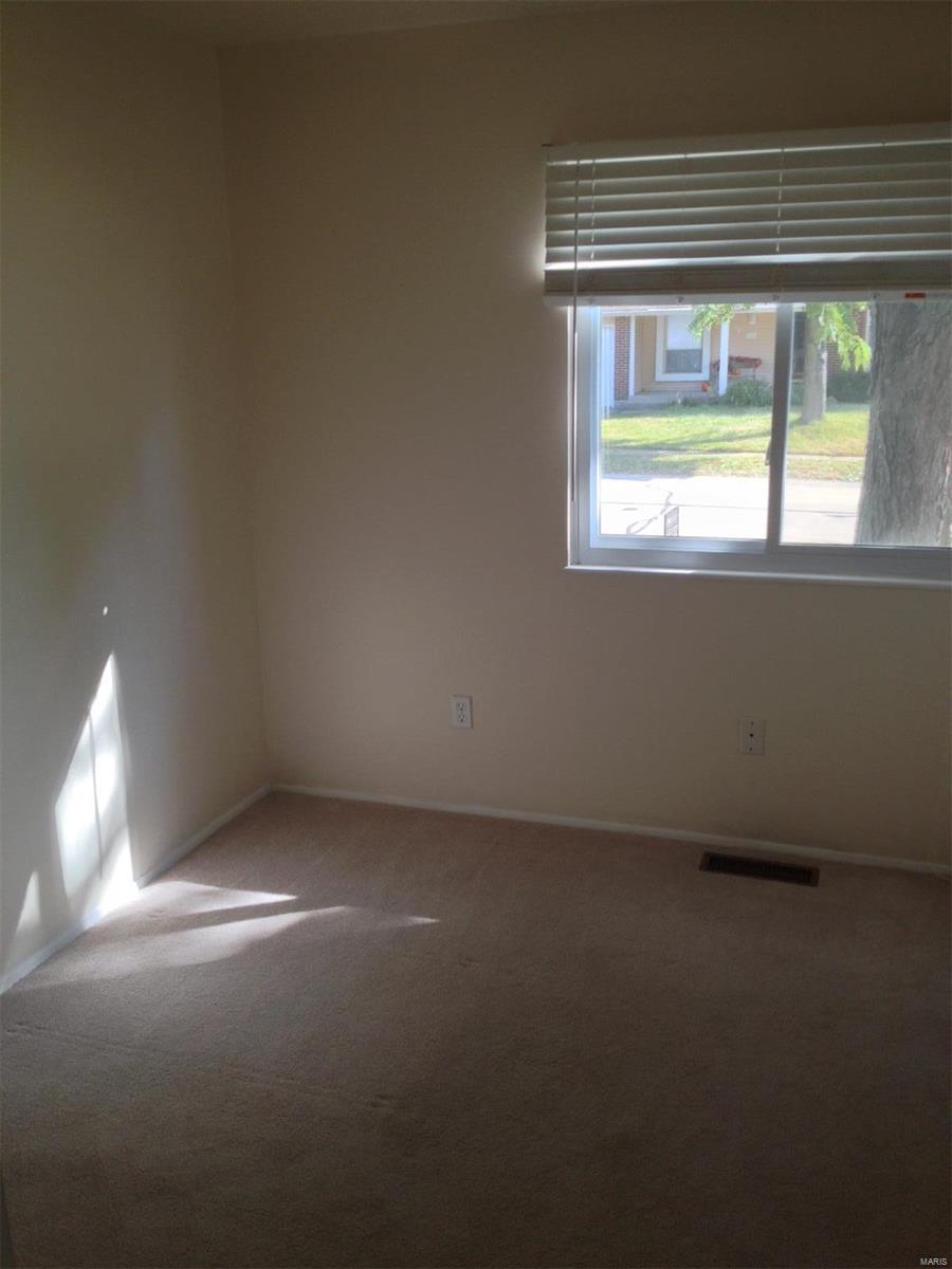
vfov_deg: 52.6
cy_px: 634
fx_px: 1283
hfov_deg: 40.7
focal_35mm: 35
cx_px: 476
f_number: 2.4
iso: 80
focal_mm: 4.28
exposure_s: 1/120
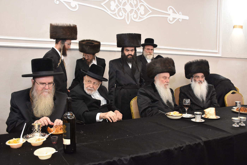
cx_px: 124
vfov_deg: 43.6
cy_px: 82
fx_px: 206
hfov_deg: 61.9
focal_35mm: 30
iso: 1600
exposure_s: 1/80
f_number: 5.6
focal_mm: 20
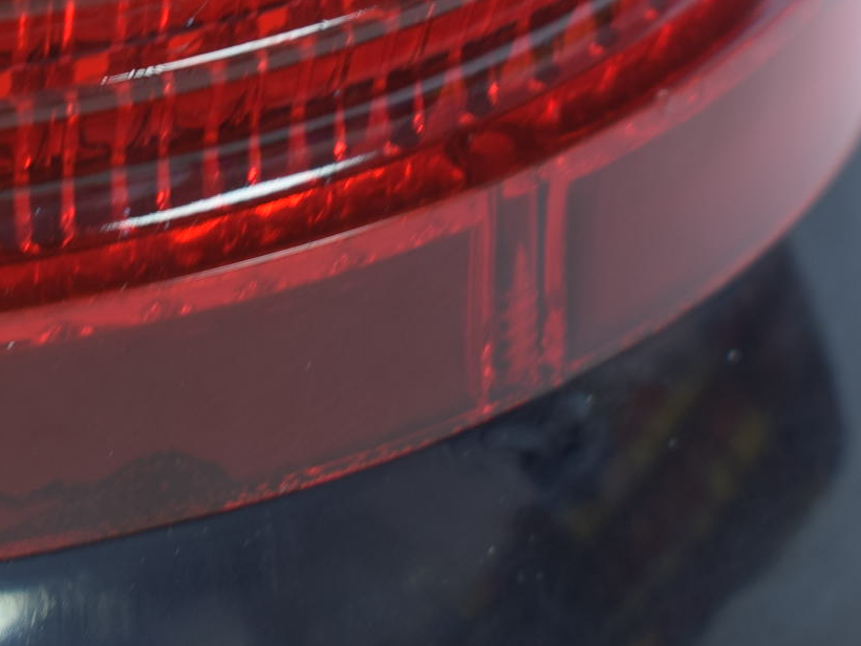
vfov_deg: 6.1
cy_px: 13
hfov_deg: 8.2
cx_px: 123
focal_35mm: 242
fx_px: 6020
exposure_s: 1/8
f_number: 6.3
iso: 100
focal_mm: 46
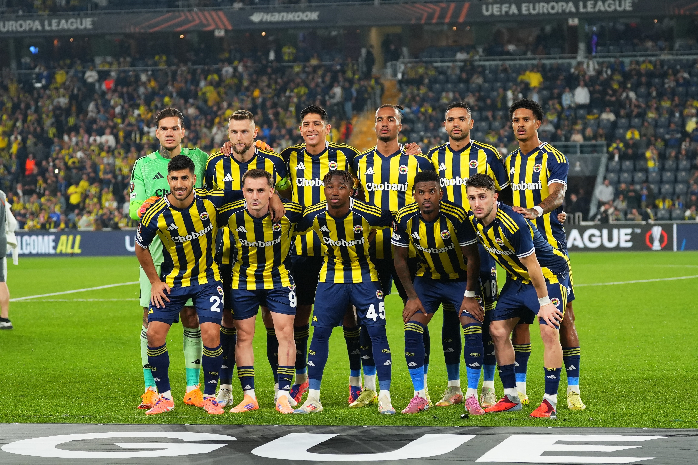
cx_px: 349
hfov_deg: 19.5
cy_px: 232
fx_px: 2036
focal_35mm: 105
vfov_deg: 13.0
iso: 2000
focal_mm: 70
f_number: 2.8
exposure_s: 1/1600
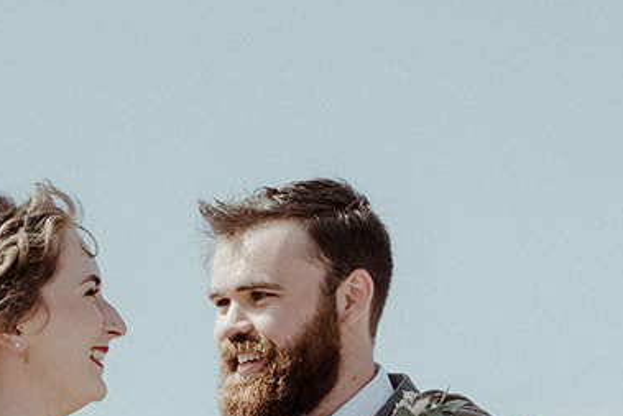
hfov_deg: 5.3
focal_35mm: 388
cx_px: 266
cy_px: 792
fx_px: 6717
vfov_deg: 3.5
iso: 80
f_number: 2.8
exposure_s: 1/2500
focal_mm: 92
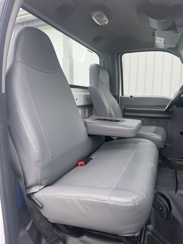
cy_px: 122
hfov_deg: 56.8
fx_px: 169
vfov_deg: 71.6
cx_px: 92
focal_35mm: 24
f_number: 1.78
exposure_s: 1/153
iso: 64
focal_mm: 6.76
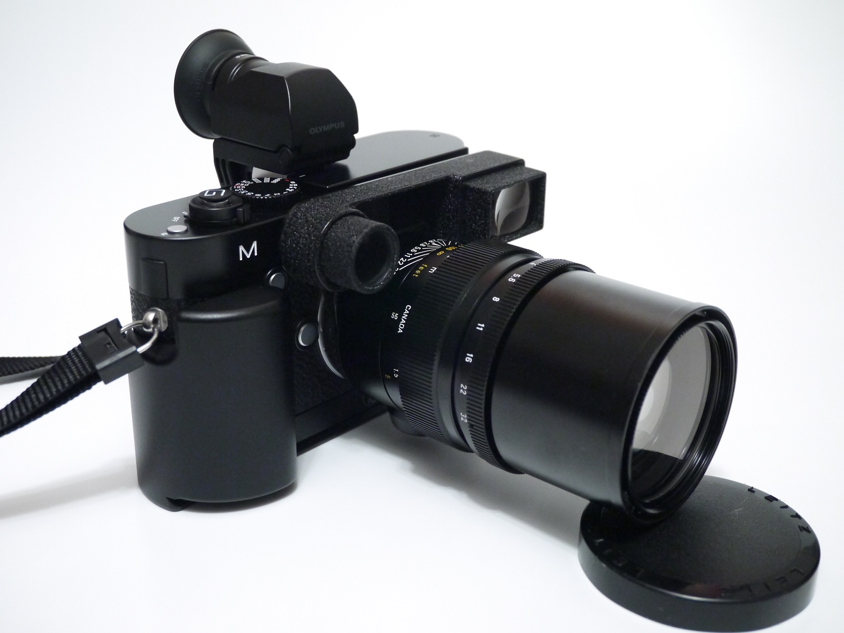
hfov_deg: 39.7
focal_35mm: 48
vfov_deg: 30.3
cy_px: 316
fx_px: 1170
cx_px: 422
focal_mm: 24
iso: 1600
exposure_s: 1/20
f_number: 4.9
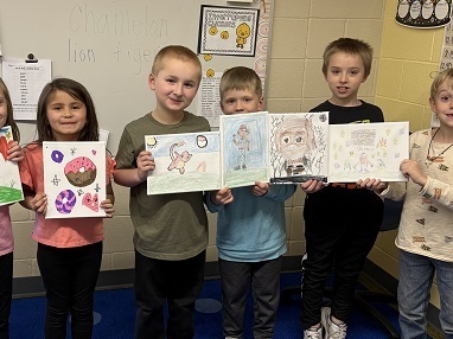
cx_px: 168
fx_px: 575
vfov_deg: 32.8
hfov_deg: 42.6
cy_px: 175
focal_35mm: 44
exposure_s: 1/60
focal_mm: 6.76
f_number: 1.78
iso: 200
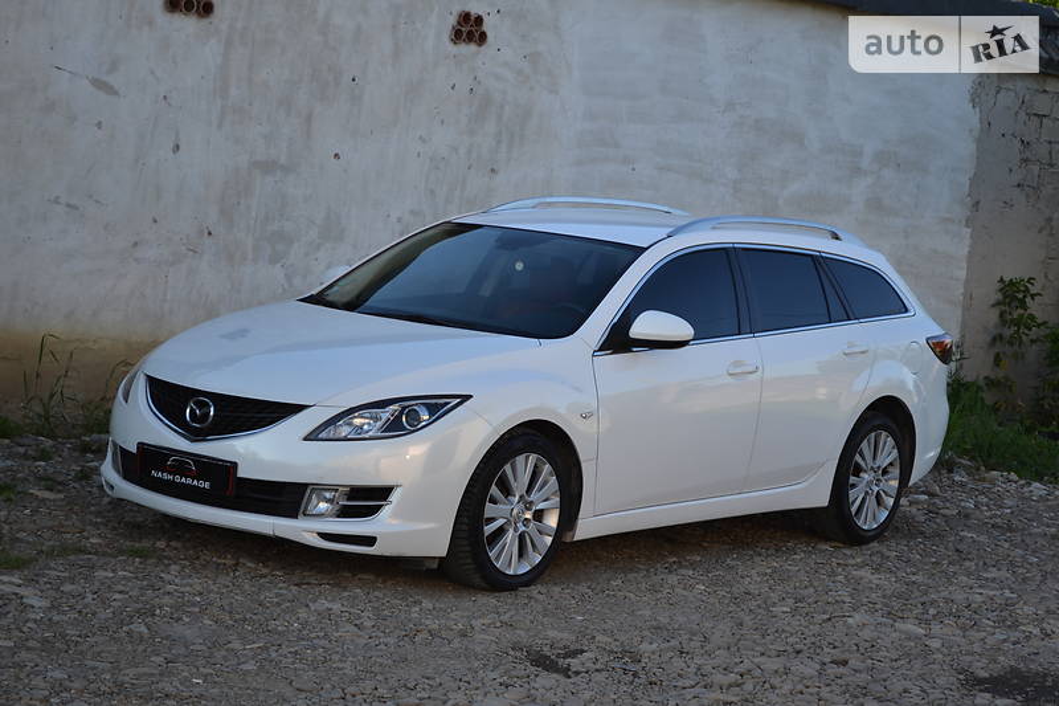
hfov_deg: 24.6
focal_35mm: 82
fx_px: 2426
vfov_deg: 16.5
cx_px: 530
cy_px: 353
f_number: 5.6
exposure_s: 1/125
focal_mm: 55
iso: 100
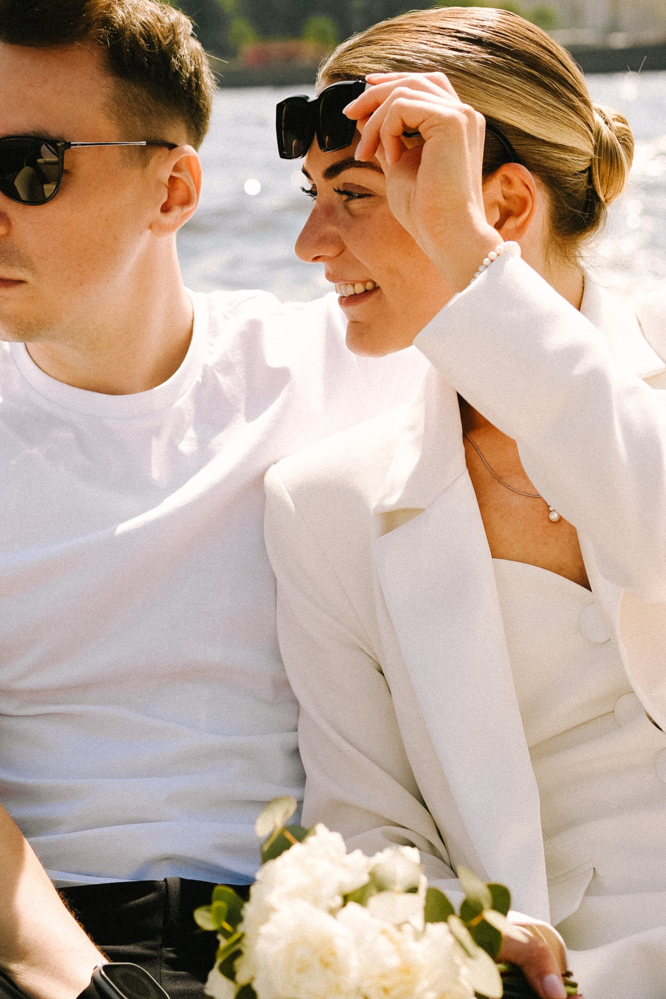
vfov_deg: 27.6
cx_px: 277
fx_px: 2026
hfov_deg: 18.7
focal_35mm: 73
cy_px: 380
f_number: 3.2
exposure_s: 1/1600
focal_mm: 35
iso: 80
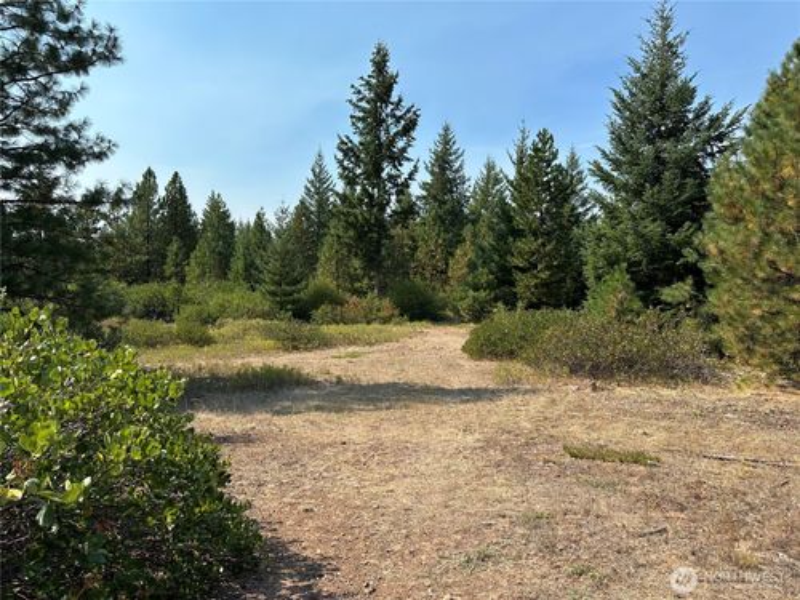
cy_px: 300
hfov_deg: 71.6
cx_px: 400
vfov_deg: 56.8
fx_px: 555
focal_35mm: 24
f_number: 1.78
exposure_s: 1/3356
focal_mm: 6.86
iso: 80
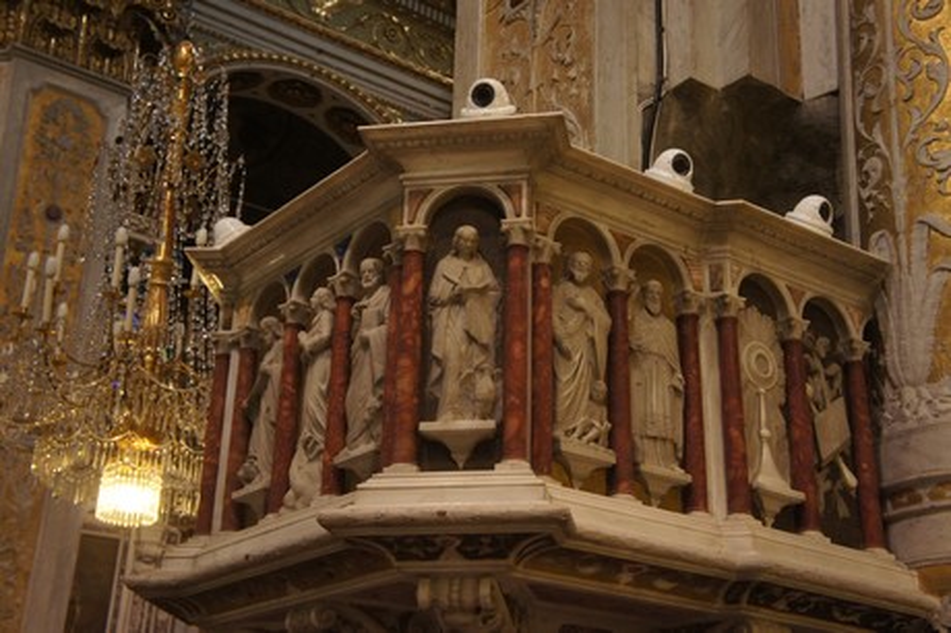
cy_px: 316
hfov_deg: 40.0
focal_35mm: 50
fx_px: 1307
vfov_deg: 27.2
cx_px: 476
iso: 1600
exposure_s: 1/50
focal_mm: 33
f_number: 4.5
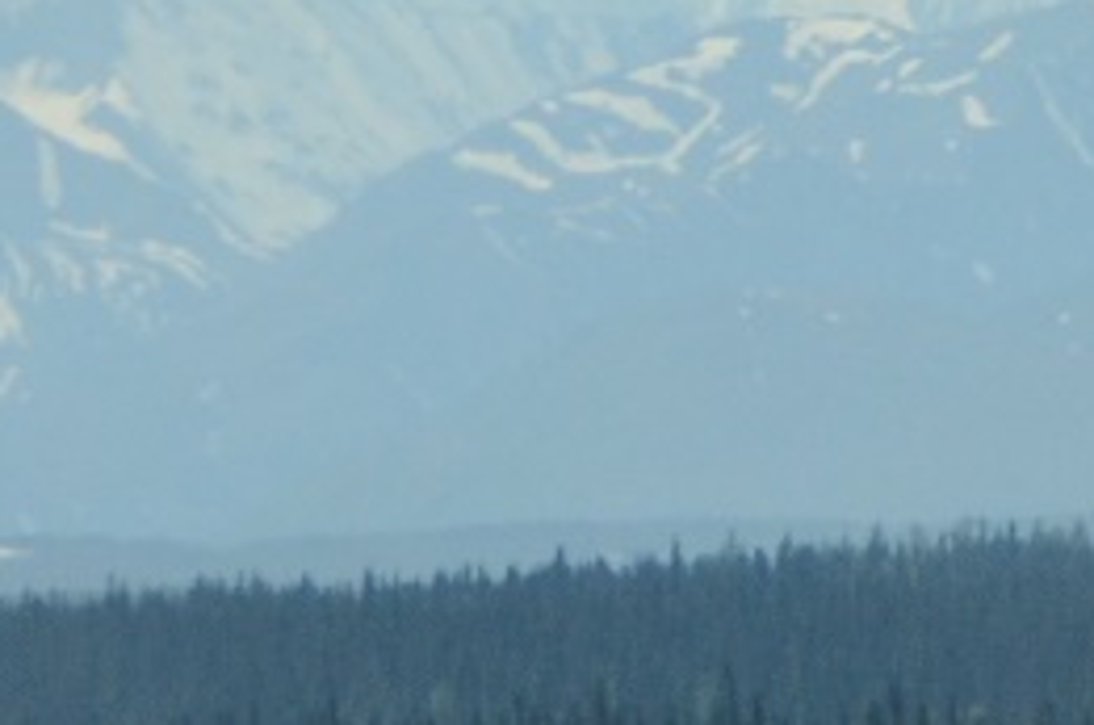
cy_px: -501
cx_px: 1911
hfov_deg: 1.7
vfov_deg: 1.1
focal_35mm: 1241
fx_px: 37645
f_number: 4.8
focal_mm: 135
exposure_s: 1/5000
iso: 640
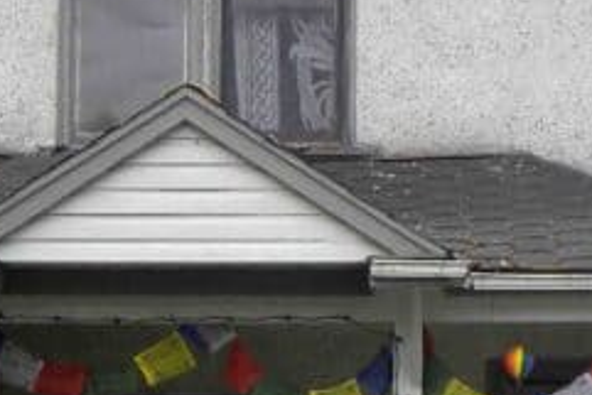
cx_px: 238
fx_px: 4212
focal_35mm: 256
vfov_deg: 5.4
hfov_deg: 8.0
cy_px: 471
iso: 64
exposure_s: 1/176
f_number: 4
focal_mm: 10.3
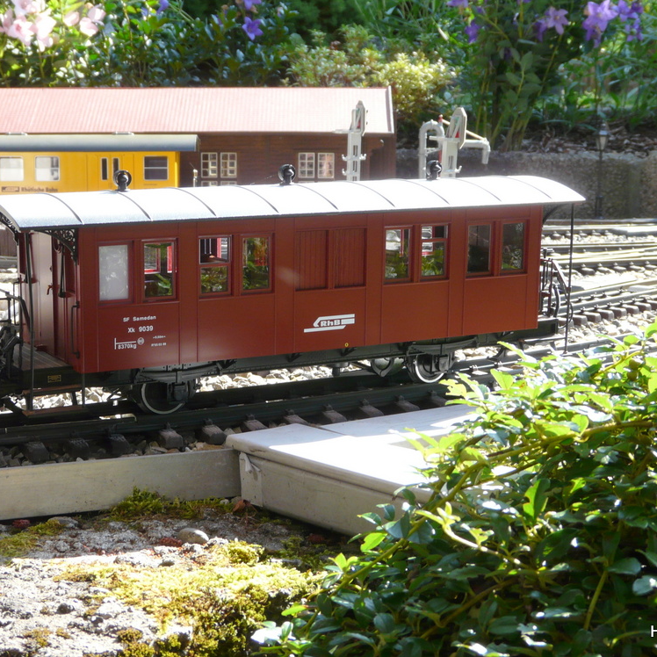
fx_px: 1396
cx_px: 262
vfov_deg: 26.5
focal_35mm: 65
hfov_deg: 26.4
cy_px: 328
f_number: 4
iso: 100
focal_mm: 9
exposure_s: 1/160
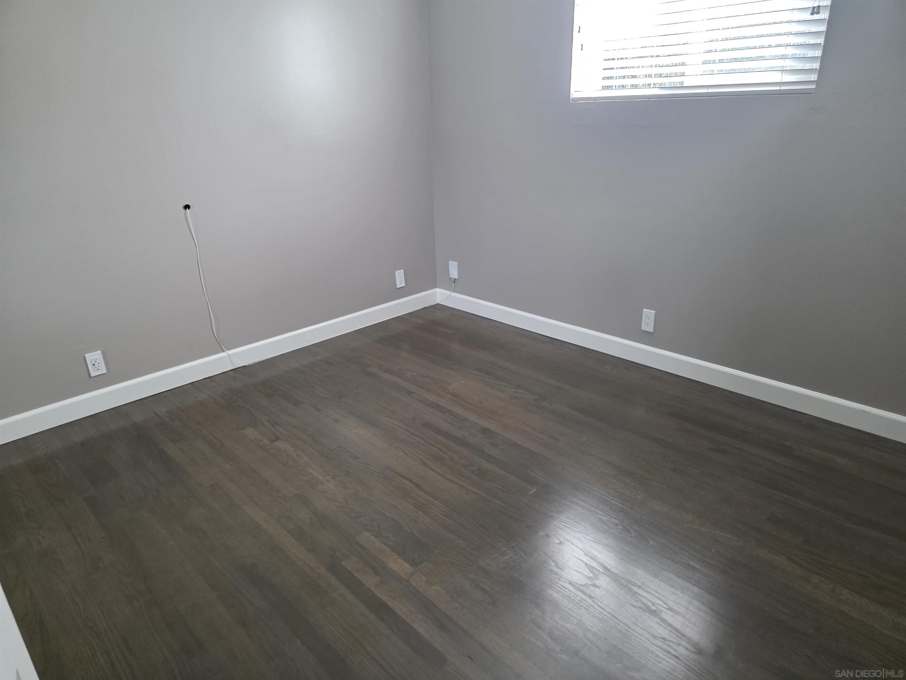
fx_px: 602
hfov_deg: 73.9
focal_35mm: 23
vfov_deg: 58.9
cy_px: 340
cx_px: 453
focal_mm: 6.3
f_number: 1.7
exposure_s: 1/68
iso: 160
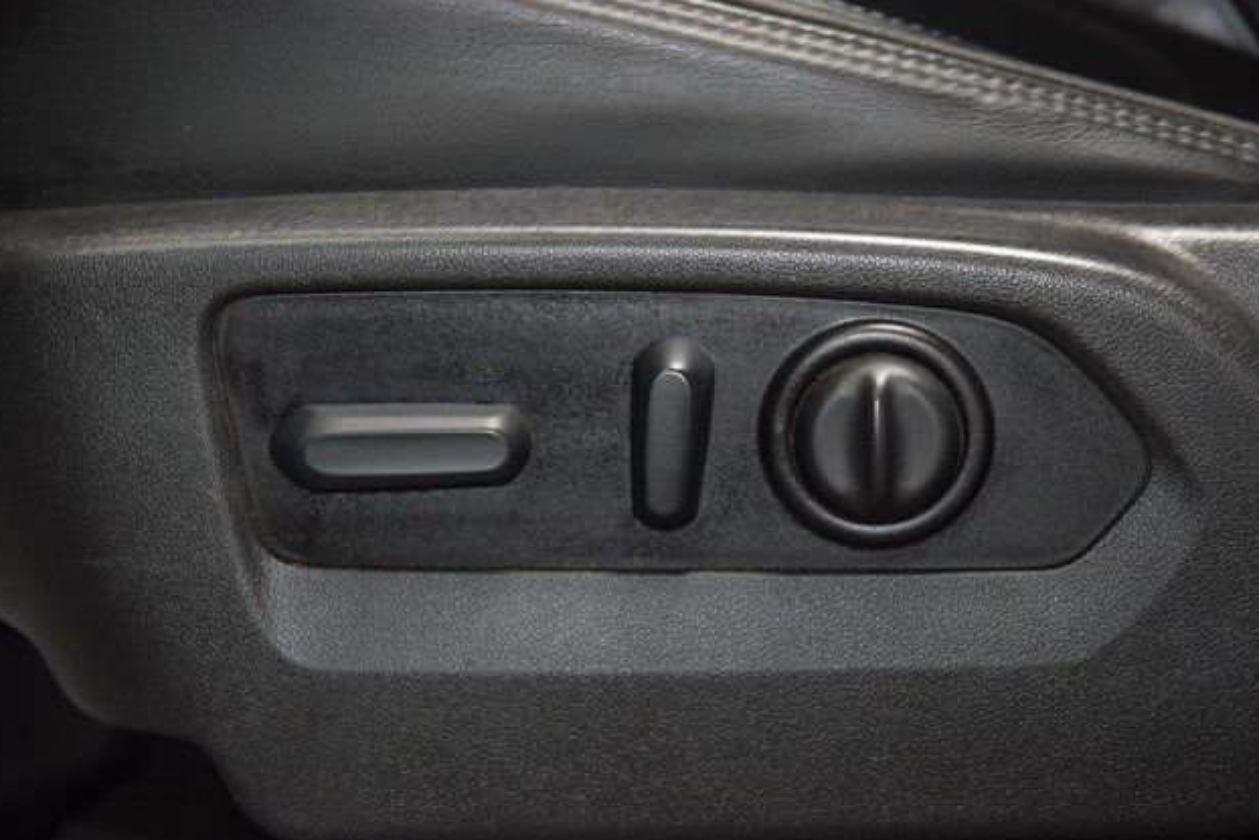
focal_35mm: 108
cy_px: 428
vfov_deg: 12.7
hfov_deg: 18.9
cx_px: 634
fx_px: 3778
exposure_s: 1/60
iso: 2000
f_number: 4.5
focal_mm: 70
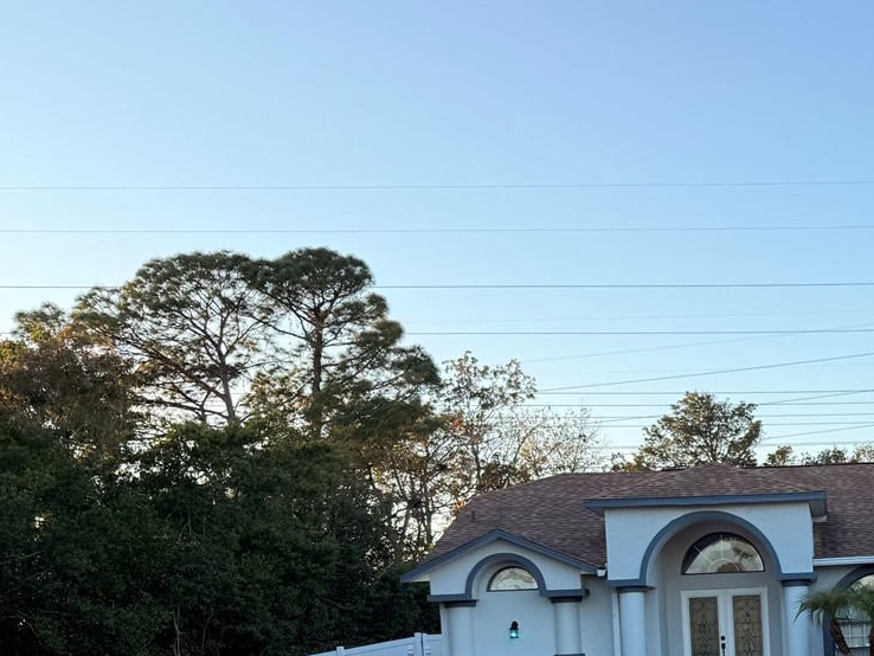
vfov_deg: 26.5
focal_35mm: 52
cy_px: 667
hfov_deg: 33.2
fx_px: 1313
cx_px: 904
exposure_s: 1/1211
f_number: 1.78
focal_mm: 6.76
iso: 80
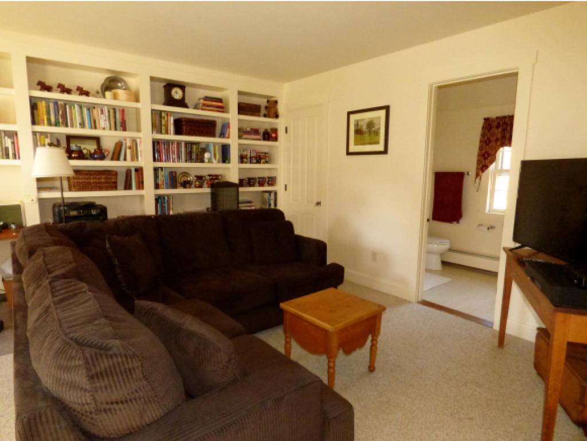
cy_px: 220
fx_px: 339
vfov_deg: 66.0
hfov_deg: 81.7
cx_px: 294
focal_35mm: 20
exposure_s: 1/60
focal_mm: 3.58
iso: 1250
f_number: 4.5
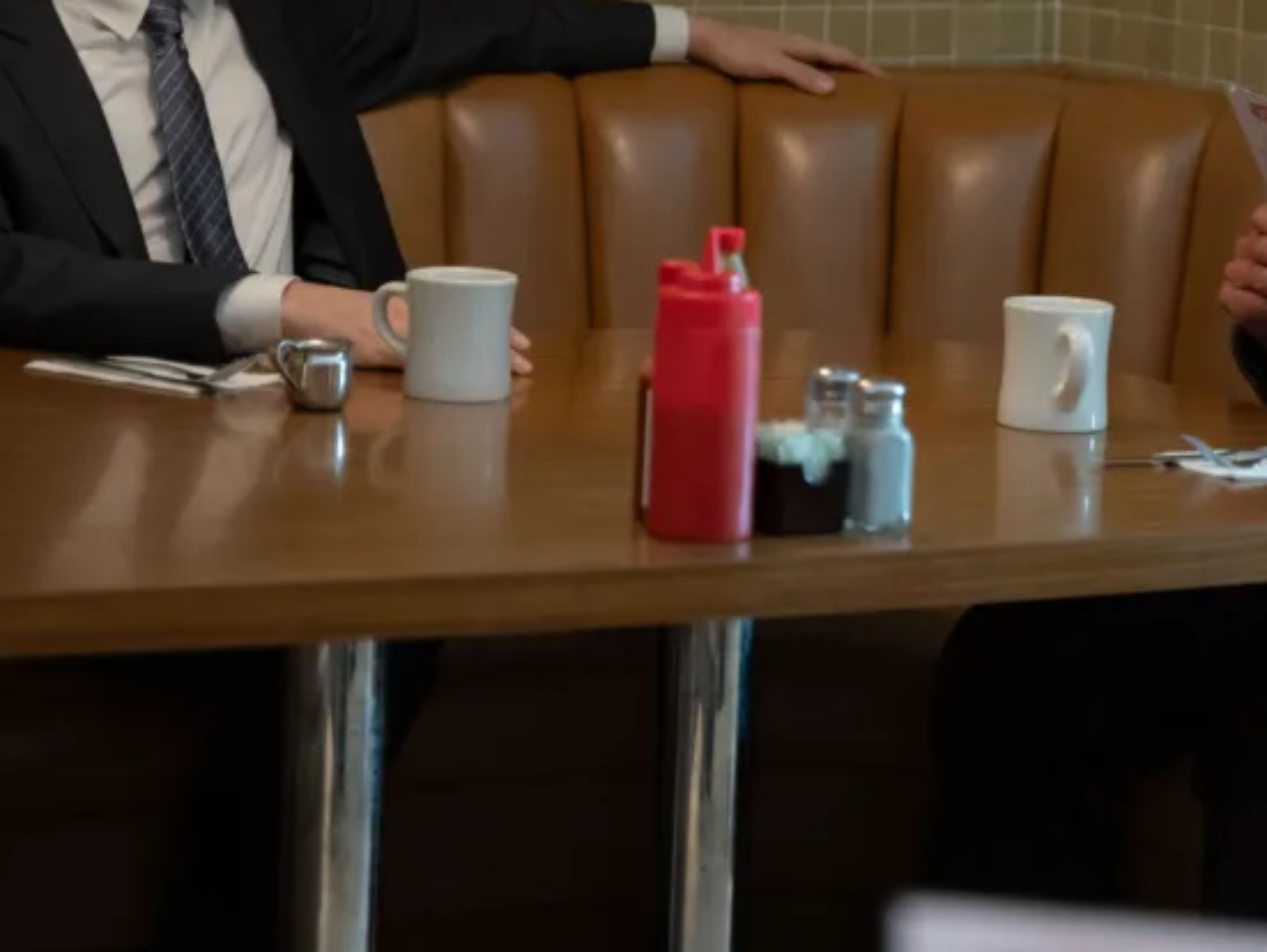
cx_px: 865
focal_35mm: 125
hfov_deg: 15.7
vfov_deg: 11.9
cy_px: 339
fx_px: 4578
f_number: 2.8
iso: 2500
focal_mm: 70
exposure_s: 1/160
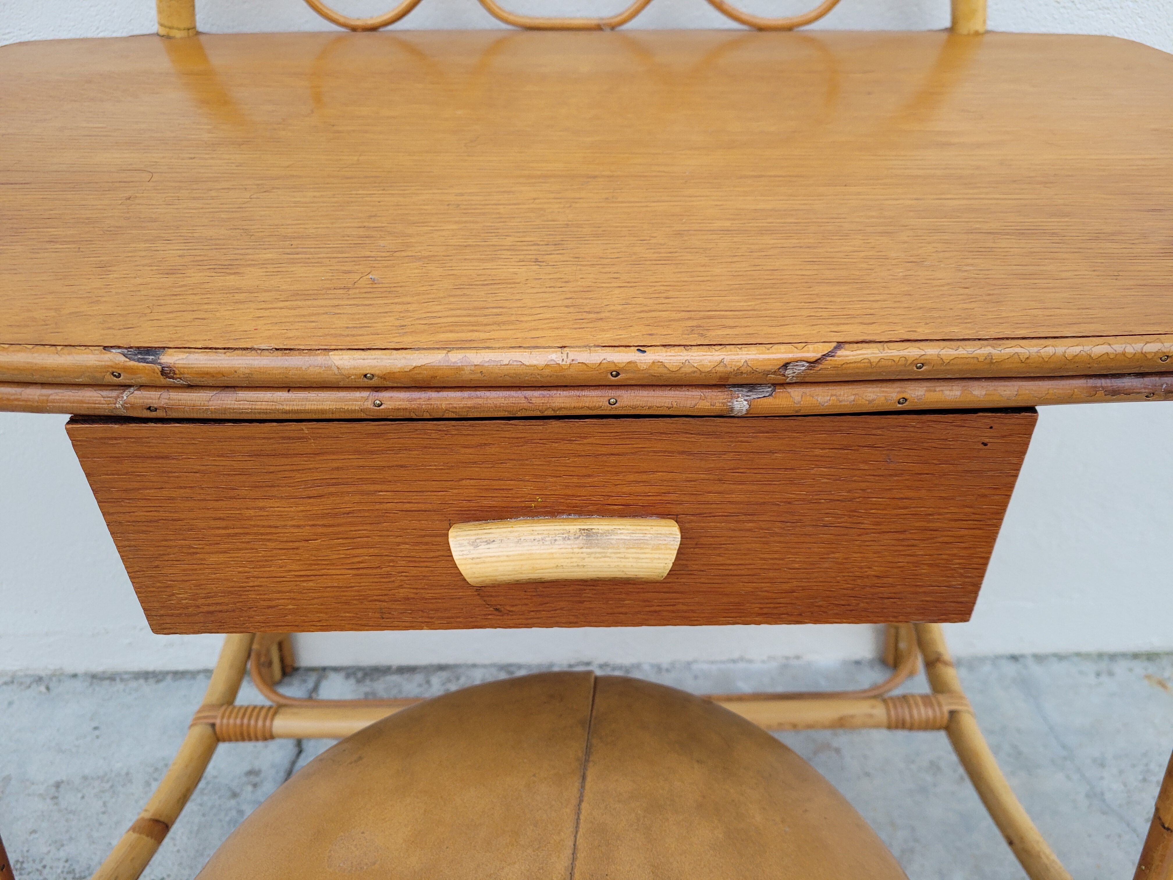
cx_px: 586
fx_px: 881
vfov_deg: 53.1
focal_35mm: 26
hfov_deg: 67.3
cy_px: 440
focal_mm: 5.4
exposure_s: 1/100
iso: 160
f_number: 1.8
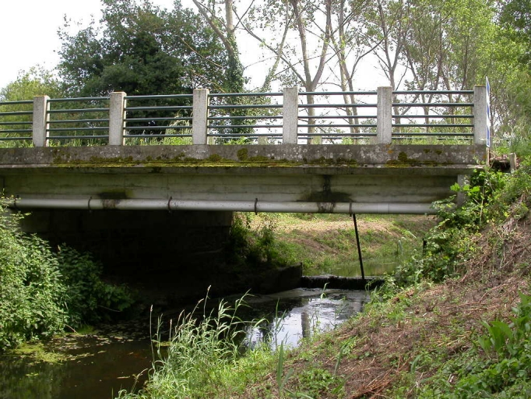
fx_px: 583
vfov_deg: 37.7
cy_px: 200
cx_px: 266
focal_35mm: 38
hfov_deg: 49.0
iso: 100
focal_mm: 7.85
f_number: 5.3
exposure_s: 1/174
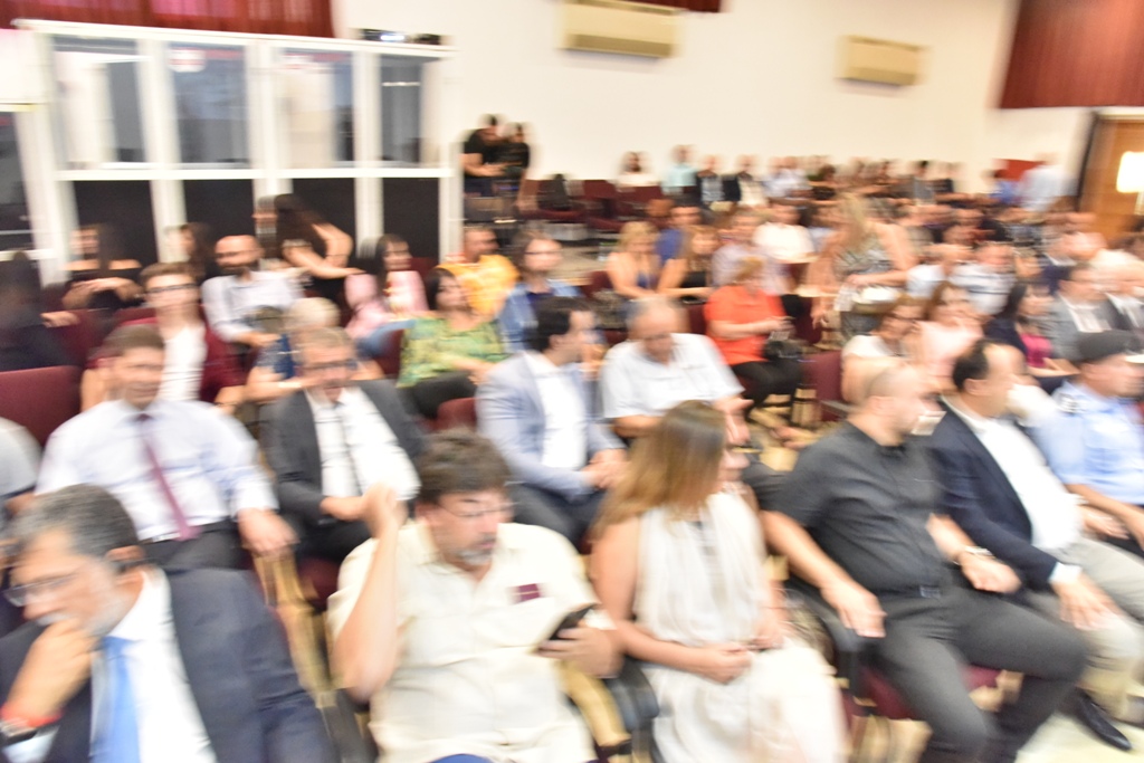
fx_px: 763
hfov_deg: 73.7
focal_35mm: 24
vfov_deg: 53.1
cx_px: 572
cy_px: 382
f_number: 10
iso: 10000
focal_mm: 24
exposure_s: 1/20
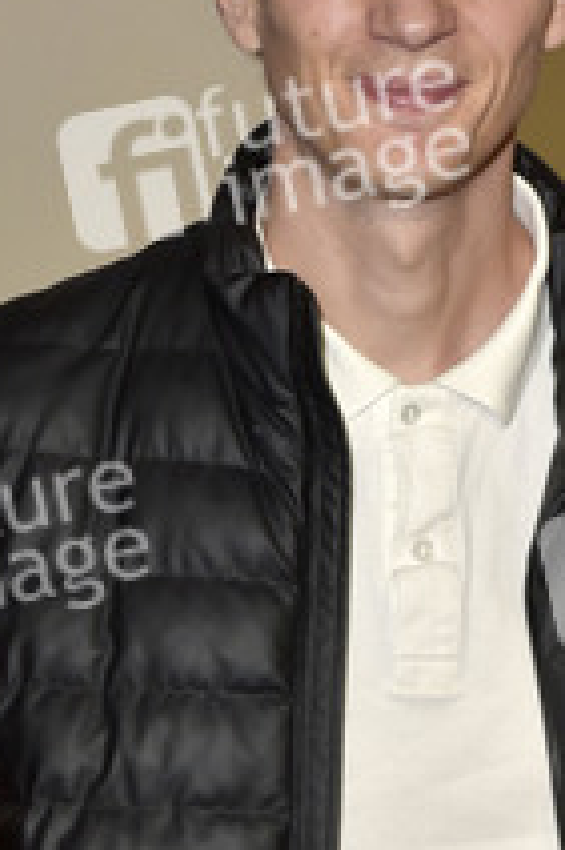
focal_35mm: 98
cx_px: 381
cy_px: 357
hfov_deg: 13.9
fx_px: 2311
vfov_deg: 20.8
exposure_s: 1/200
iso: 800
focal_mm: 52
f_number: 5.6
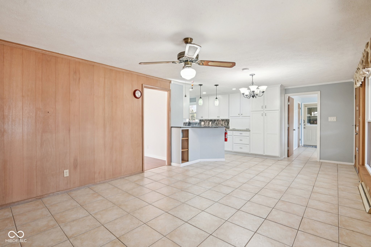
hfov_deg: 96.7
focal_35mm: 16
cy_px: 124
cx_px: 186
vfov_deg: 73.7
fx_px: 165
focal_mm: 16
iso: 220
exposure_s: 1/15
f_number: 8
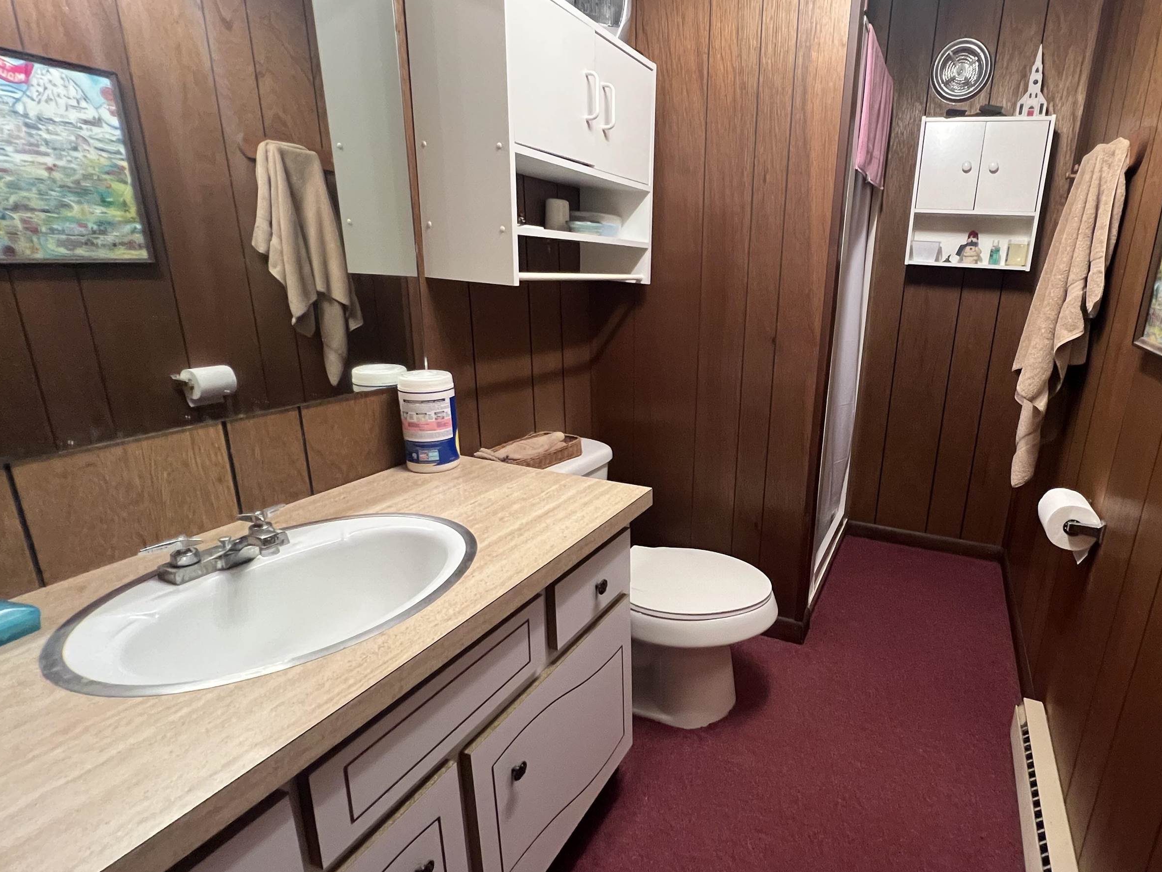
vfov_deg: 74.7
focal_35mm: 17
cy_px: 436
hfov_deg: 88.7
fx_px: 571
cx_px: 746
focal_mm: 1.57
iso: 500
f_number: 1.8
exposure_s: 1/60
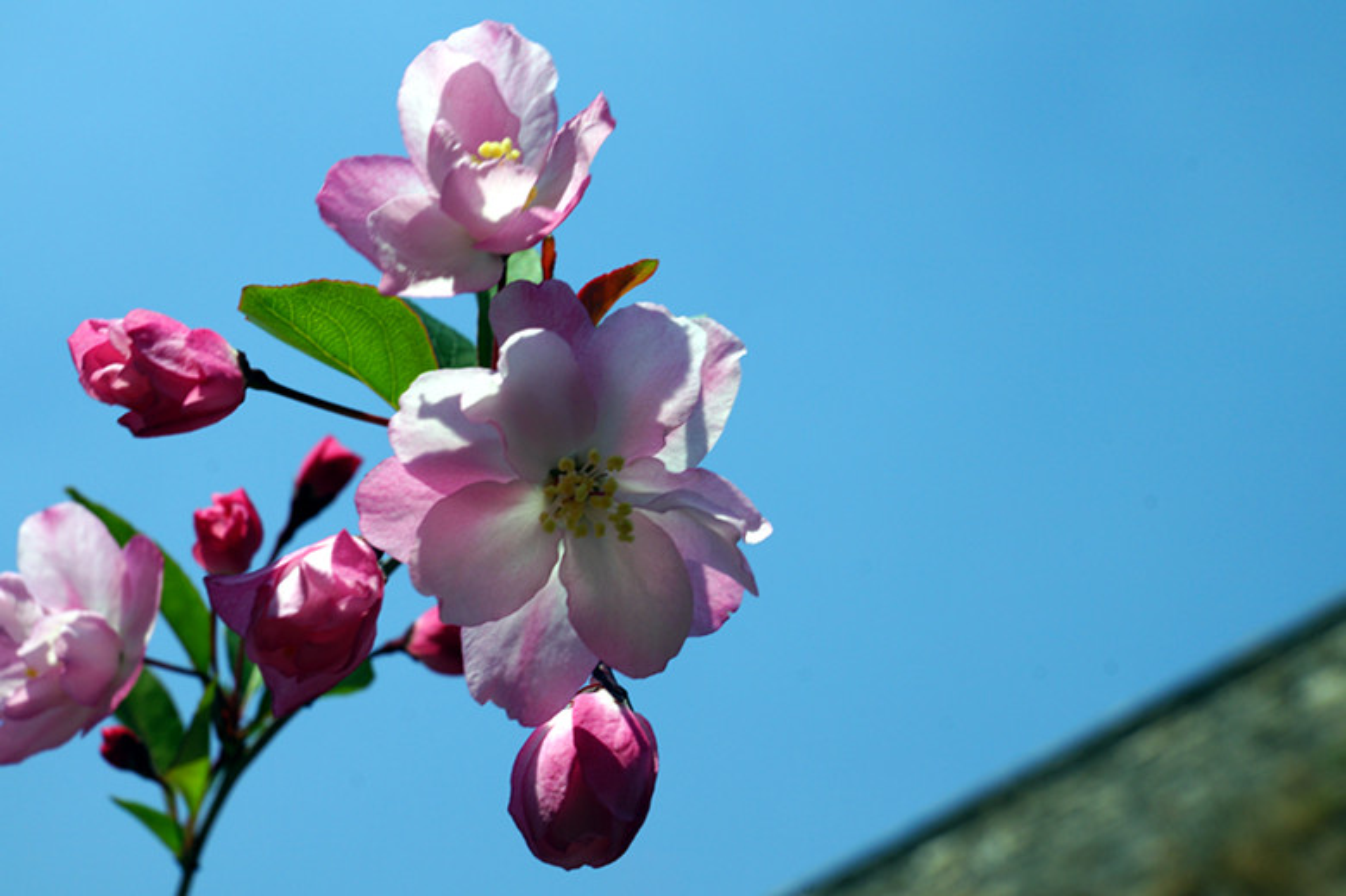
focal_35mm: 75
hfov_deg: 27.0
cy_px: 448
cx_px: 673
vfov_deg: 18.2
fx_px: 2802
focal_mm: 50
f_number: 13
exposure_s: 1/250
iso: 100
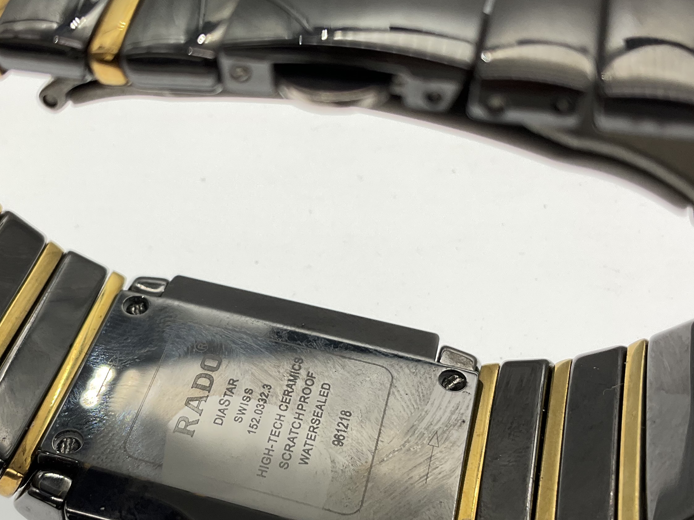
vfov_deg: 27.9
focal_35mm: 52
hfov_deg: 36.5
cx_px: 242
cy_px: 335
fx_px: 1042
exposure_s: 1/310
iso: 25
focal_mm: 3
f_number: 1.8
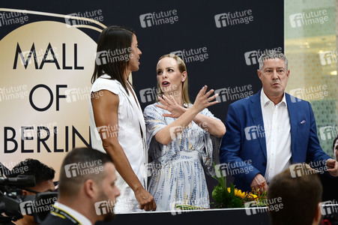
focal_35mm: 180
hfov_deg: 11.4
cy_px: 112
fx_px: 1689
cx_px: 169
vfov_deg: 7.6
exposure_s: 1/200
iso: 2500
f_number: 6.3
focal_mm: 180
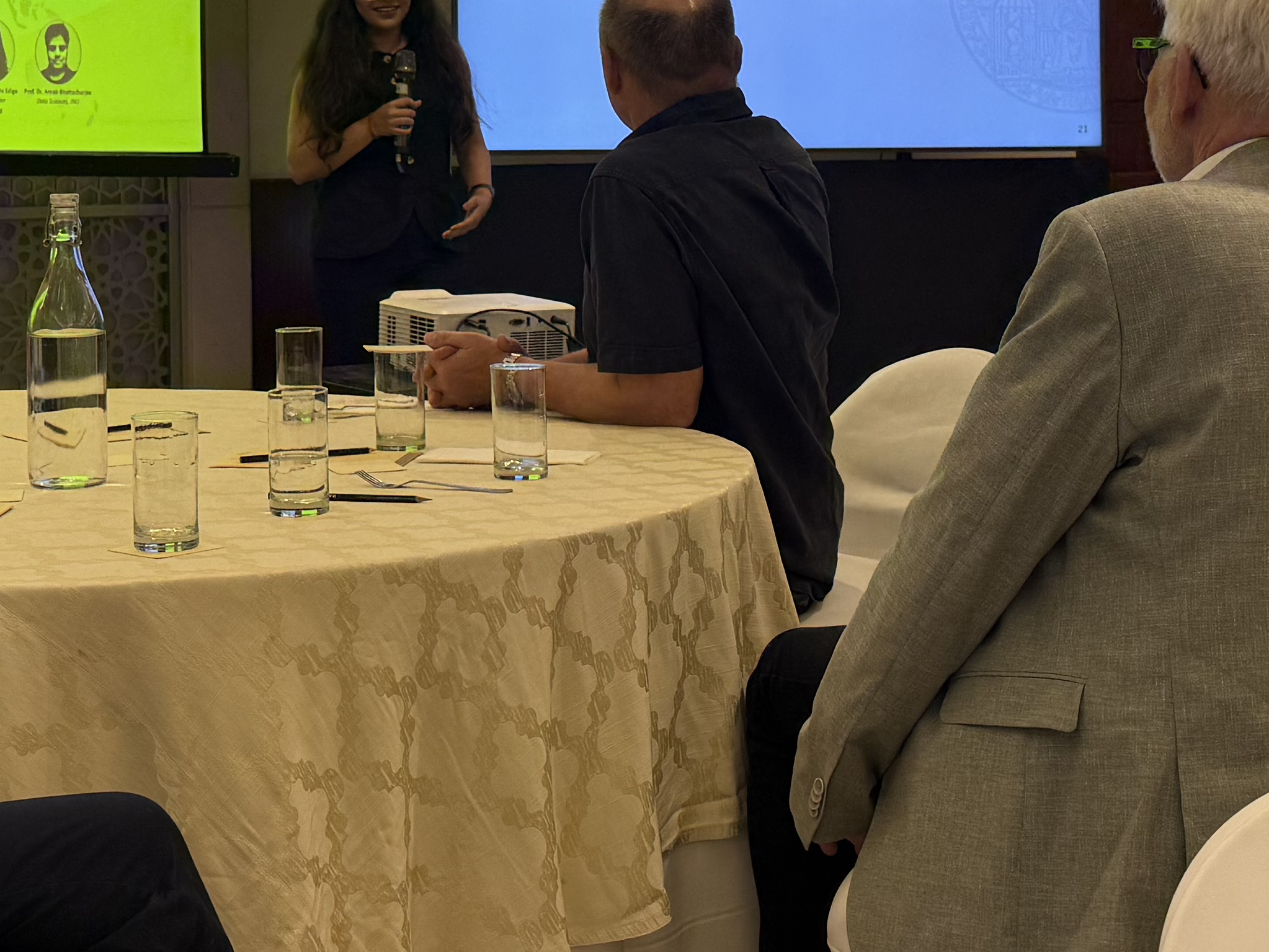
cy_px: 161
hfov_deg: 28.9
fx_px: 2456
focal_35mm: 67
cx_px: 510
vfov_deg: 21.6
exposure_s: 1/100
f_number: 1.78
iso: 100
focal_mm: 6.76
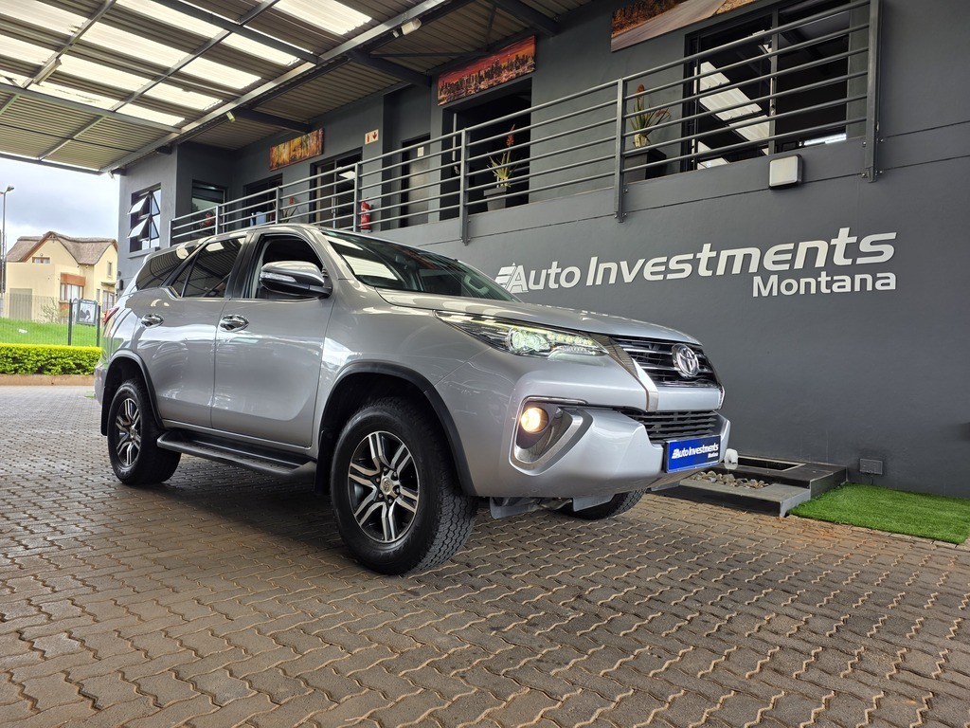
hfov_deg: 73.9
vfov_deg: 58.9
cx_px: 485
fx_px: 644
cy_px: 364
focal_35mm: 23
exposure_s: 1/52
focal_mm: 6.25
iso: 20
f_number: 1.7
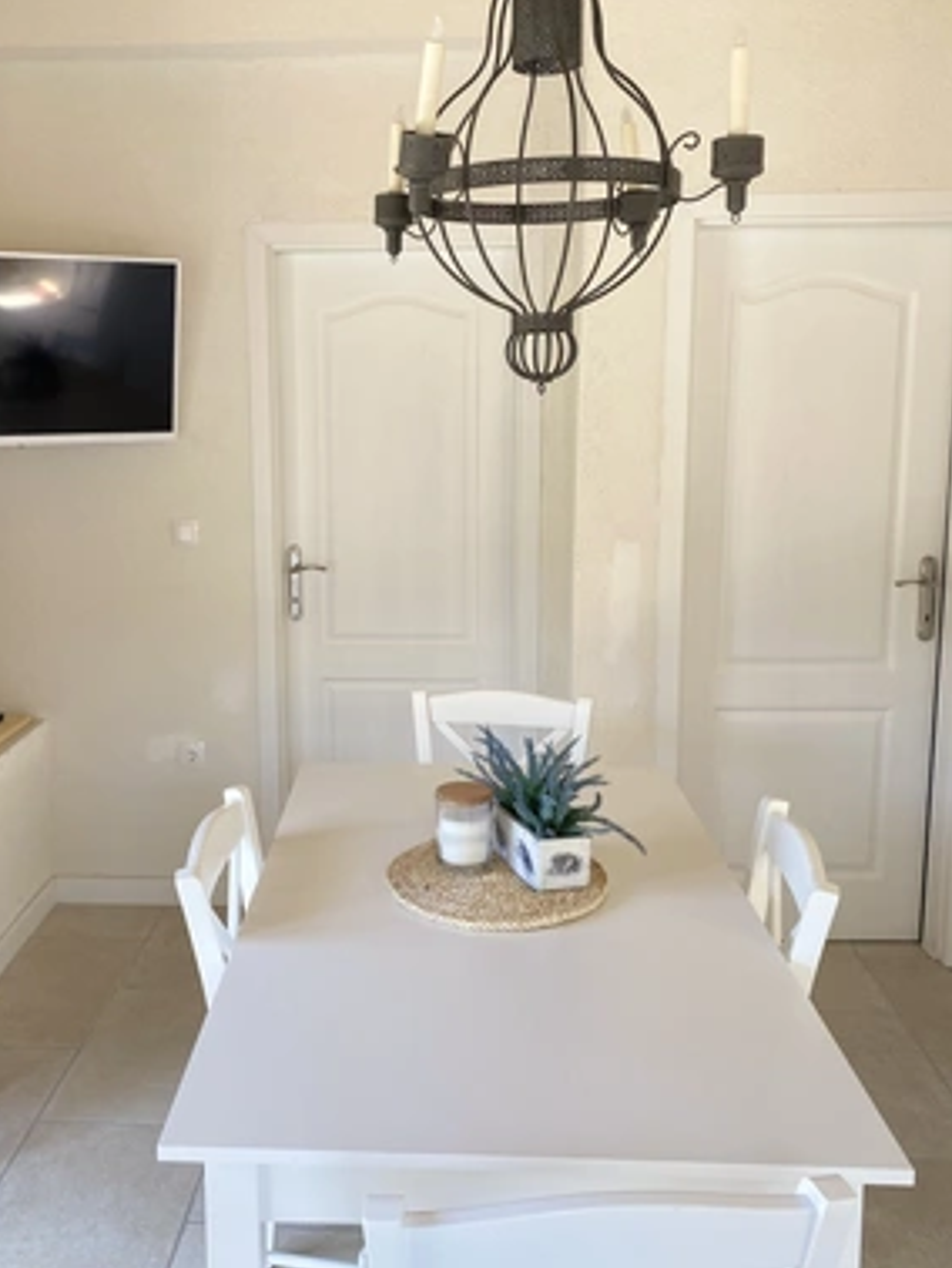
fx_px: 1209
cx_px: 352
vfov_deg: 55.2
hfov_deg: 42.6
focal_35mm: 33
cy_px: 574
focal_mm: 4.25
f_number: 1.8
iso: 50
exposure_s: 1/121
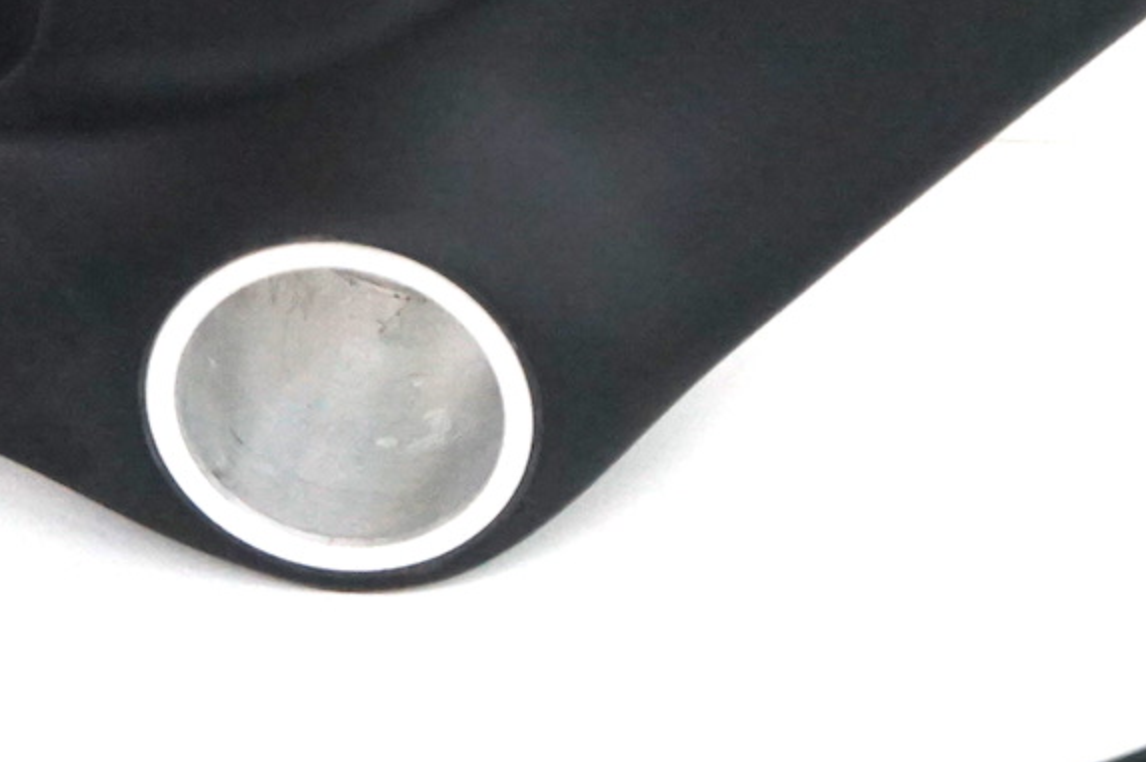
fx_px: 4993
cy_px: 166
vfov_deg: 8.7
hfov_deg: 12.7
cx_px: 1472
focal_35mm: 157
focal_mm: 45
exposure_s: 1/160
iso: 2500
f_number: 4.5
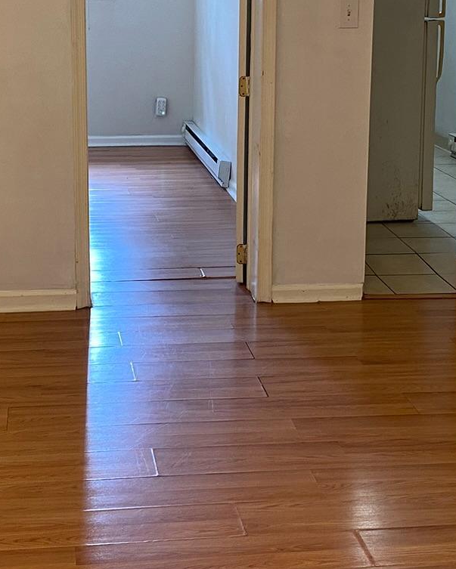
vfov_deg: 27.3
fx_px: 1163
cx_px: 225
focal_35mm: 69
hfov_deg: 22.2
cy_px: 167
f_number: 1.8
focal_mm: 4.25
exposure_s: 1/60
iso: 100
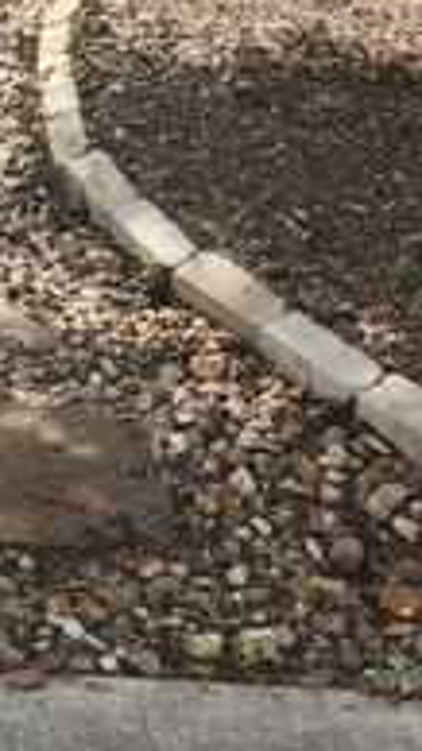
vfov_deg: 23.0
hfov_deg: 13.0
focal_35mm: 86
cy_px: -114
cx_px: -279
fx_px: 1712
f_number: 1.8
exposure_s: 1/724
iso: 25
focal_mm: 5.54
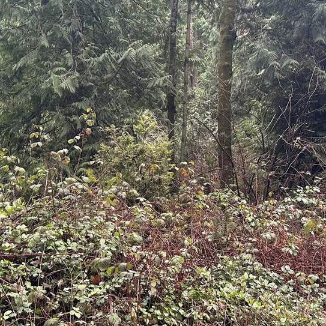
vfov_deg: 33.7
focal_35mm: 50
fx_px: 533
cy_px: 107
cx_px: 175
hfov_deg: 34.0
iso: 125
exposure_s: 1/121
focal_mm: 6.86
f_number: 1.78
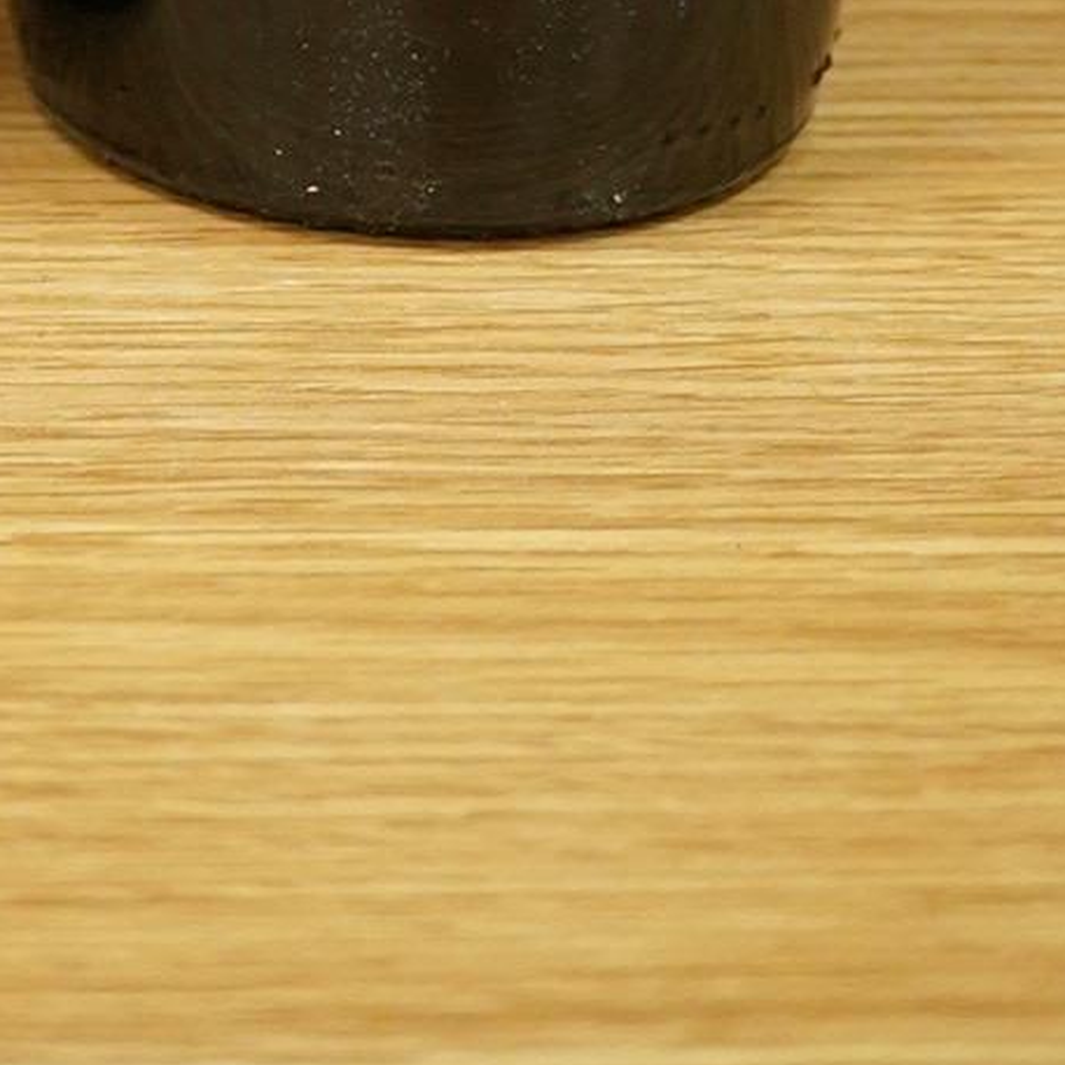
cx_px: -194
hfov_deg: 10.4
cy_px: -1224
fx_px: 5743
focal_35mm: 165
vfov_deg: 9.7
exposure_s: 1/320
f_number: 5
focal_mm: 30
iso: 2500
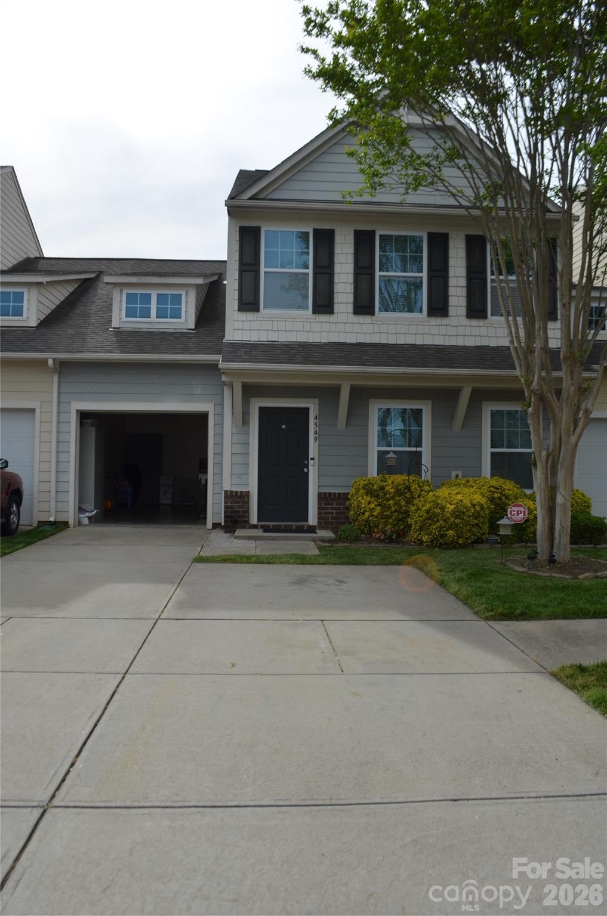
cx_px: 304
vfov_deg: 67.5
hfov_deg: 47.7
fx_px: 686
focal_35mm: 27
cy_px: 458
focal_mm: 18
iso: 110
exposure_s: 1/250
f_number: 8
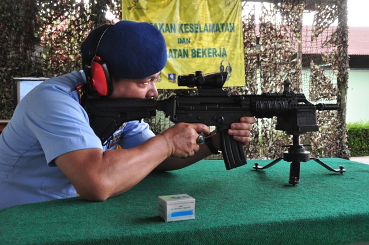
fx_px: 399
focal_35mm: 39
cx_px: 184
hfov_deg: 49.6
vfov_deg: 34.1
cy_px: 122
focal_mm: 26
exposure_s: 1/60
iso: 800
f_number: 8
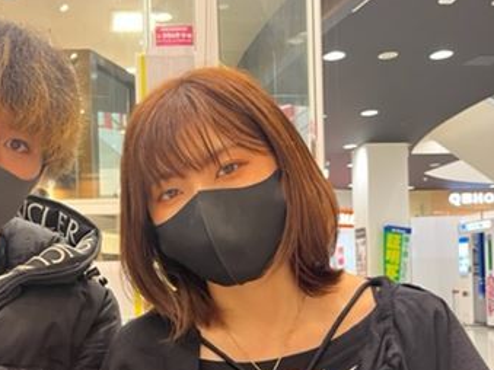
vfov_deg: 31.0
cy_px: 277
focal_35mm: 46
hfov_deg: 40.4
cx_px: 138
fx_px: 656
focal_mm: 5.1
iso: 200
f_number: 1.6
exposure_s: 1/60
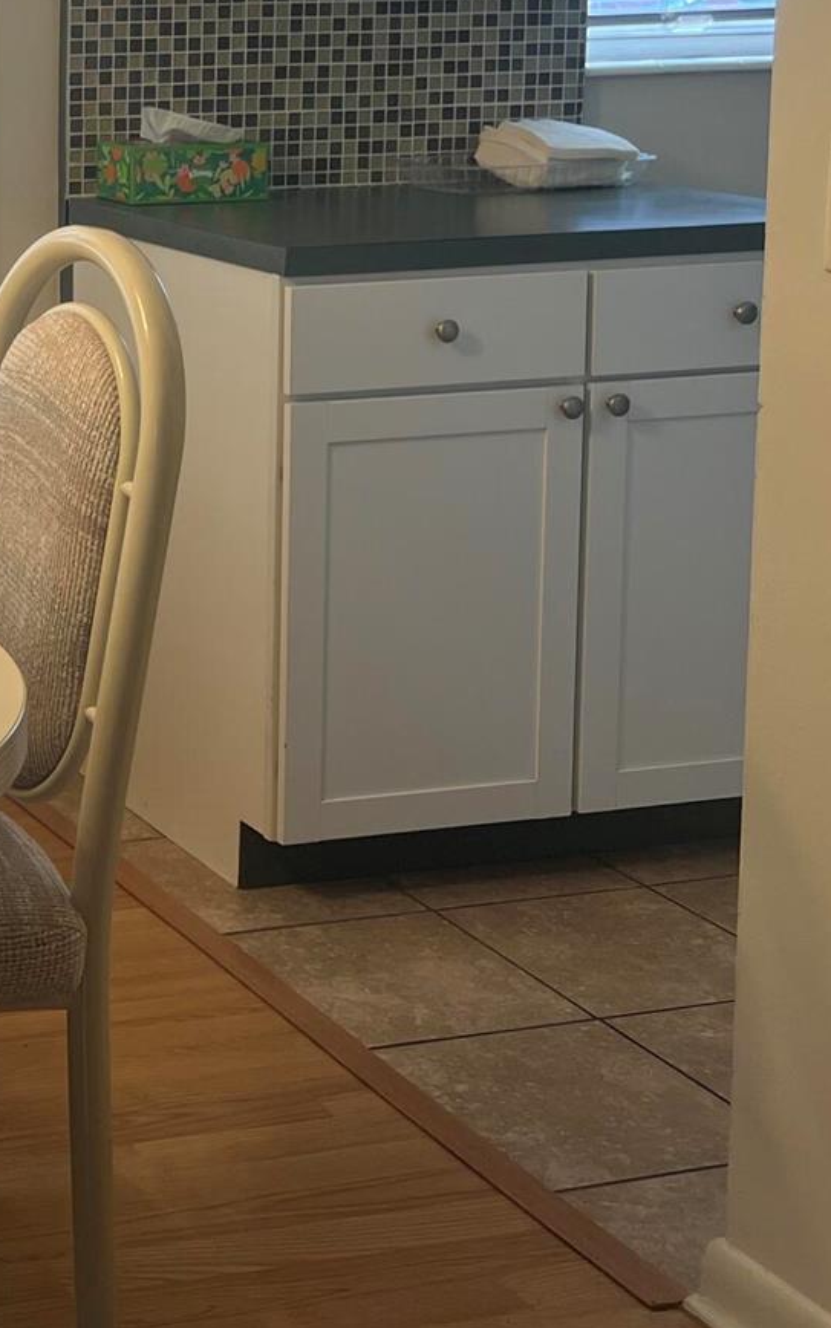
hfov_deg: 17.3
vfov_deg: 30.4
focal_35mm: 65
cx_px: -536
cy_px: 185
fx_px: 2354
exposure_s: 1/126
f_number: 1.5
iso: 40
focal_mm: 5.7
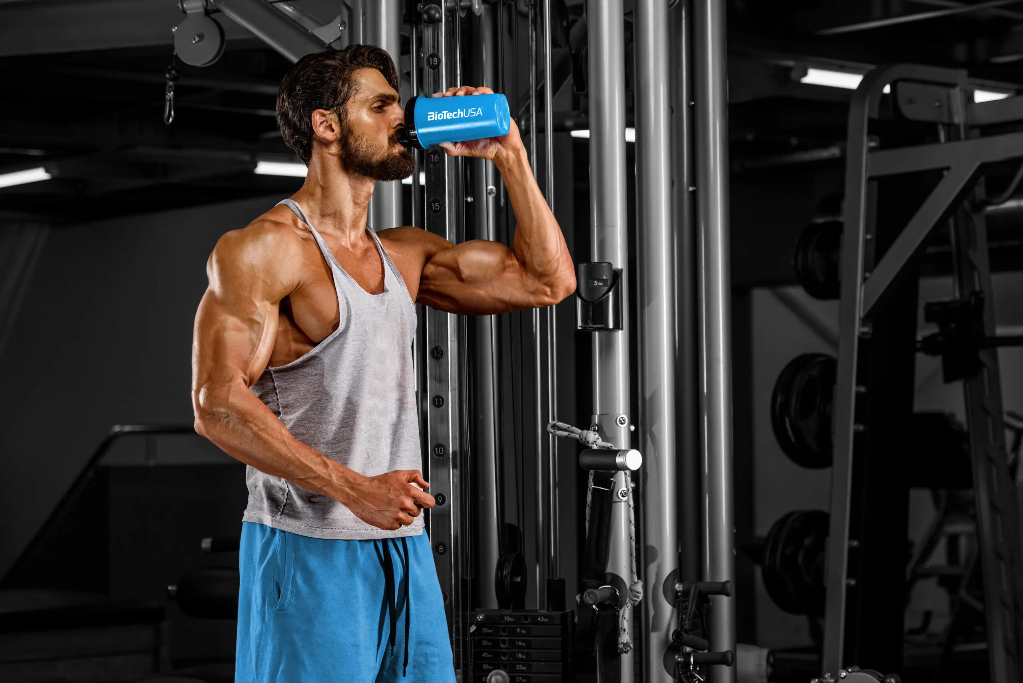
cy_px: 342
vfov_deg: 19.5
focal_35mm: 70
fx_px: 1990
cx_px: 512
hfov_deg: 28.8
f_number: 4
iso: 100
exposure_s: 1/125
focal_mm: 70
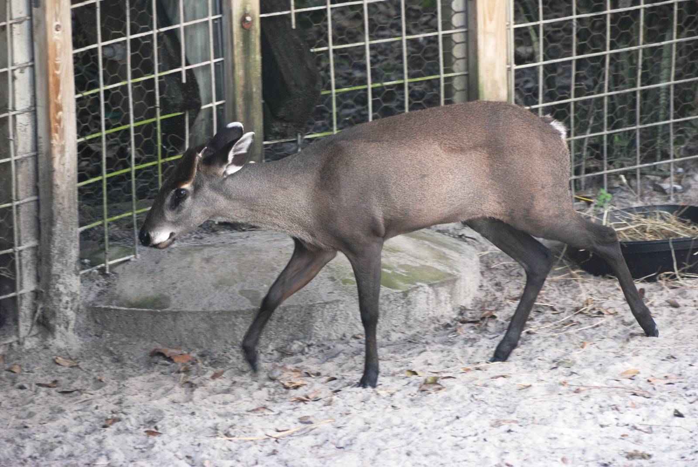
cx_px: 349
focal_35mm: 255
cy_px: 234
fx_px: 4950
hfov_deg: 8.1
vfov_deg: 5.4
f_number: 4.8
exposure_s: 1/80
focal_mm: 170
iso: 400
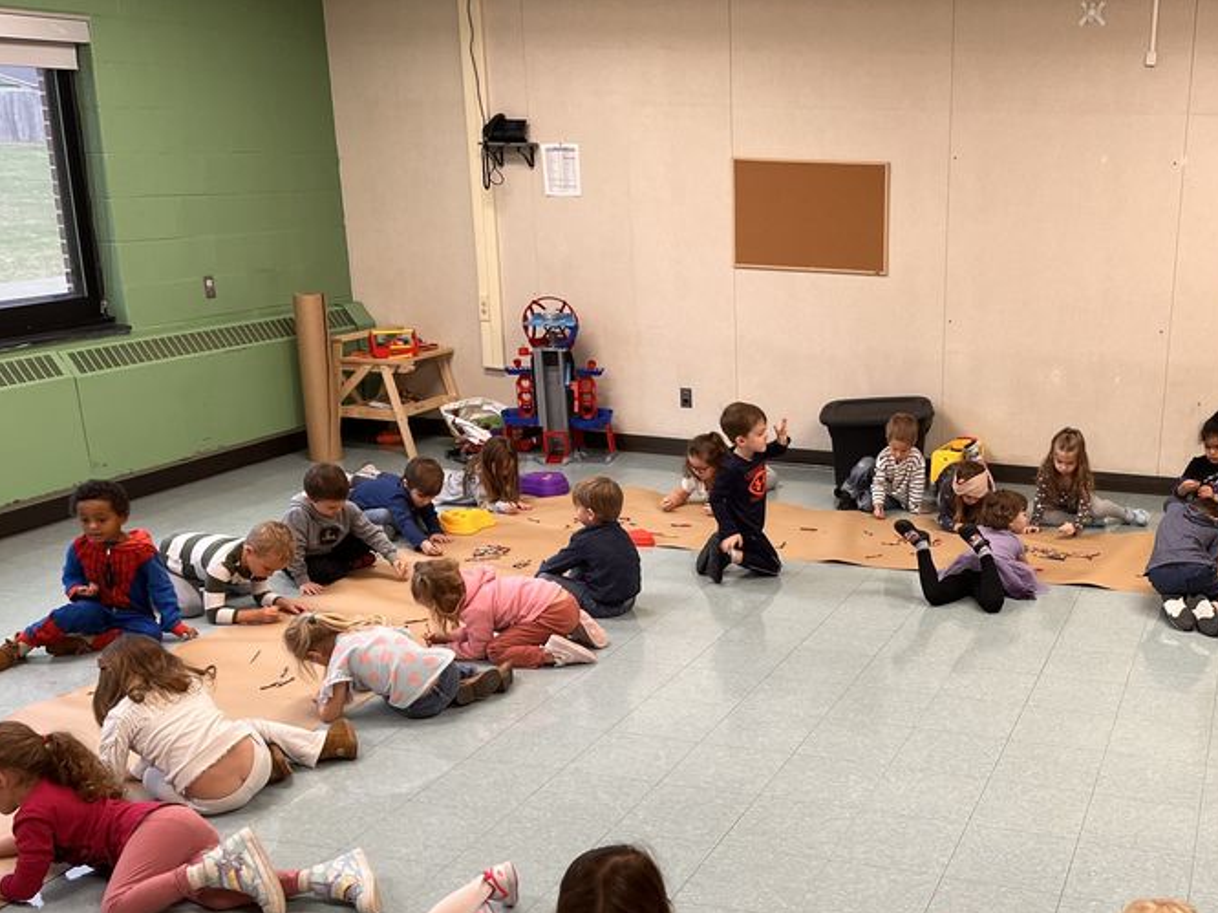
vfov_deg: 35.6
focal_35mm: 40
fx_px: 1407
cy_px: 598
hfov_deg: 45.1
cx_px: 920
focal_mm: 5.1
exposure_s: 1/61
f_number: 1.6
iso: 64
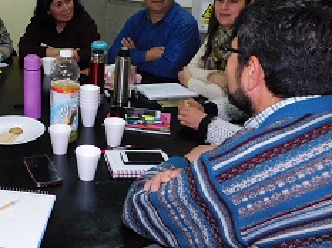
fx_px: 402
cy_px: 86
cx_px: 66
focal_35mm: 42
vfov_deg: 34.0
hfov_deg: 42.8
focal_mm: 4
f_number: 3
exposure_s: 1/30
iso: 200
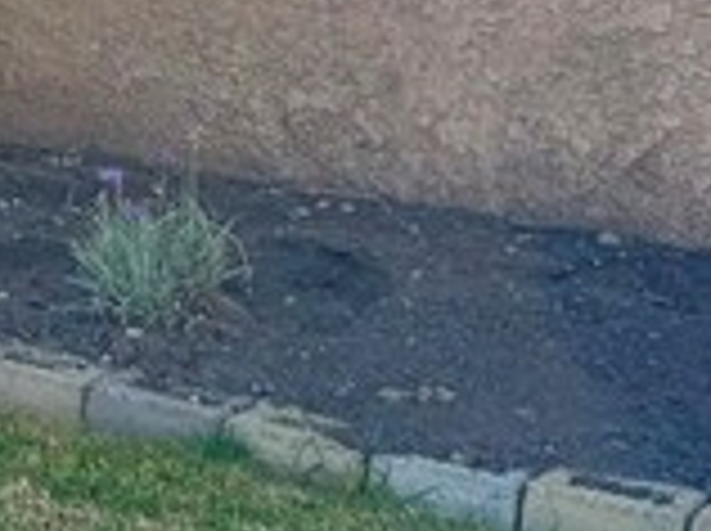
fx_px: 3199
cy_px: -500
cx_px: -612
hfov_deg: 11.6
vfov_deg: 9.0
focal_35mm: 156
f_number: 1.78
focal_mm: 6.76
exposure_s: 1/2959
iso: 80
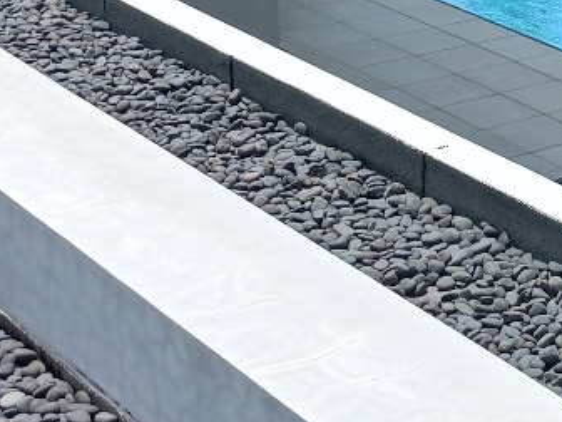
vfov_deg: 13.5
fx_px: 1737
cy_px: -64
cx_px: 746
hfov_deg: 17.2
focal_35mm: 107
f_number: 1.8
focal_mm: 4.6
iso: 25
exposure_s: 1/1251
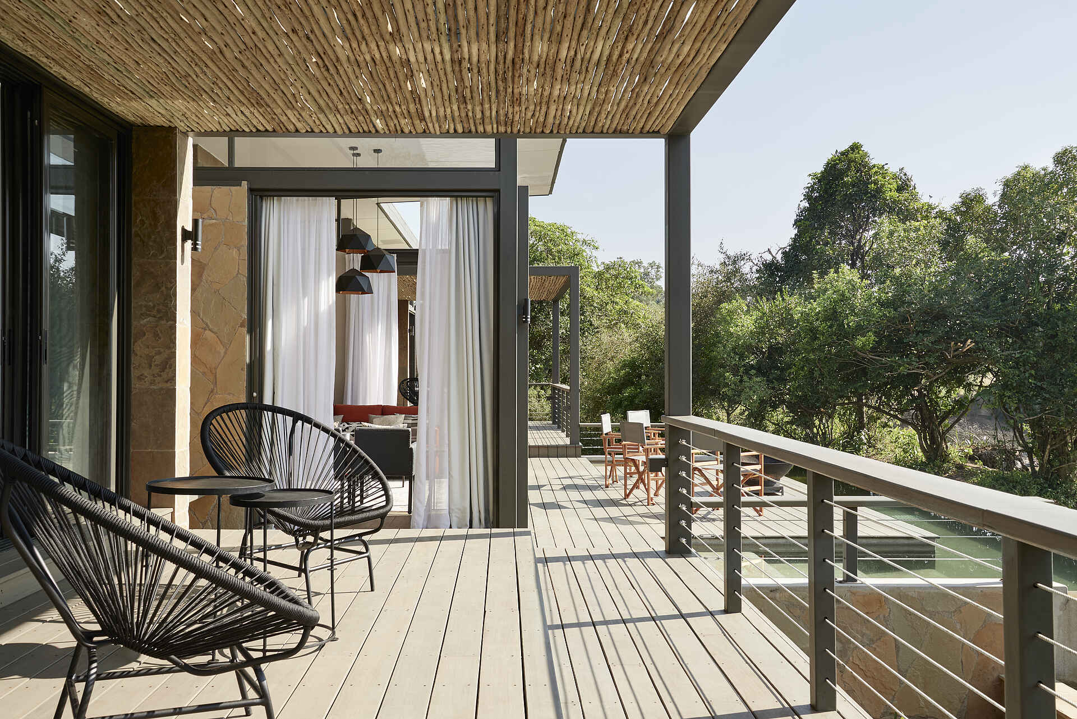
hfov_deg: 58.7
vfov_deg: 41.1
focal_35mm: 32
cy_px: 360
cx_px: 538
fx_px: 957
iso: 100
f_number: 11
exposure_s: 1/45
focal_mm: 32
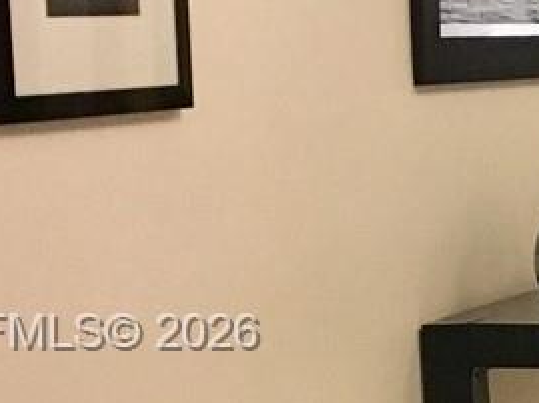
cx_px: 1234
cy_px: 335
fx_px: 2676
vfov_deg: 8.6
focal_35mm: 172
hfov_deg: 10.2
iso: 200
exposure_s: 1/24
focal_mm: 4.15
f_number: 2.2
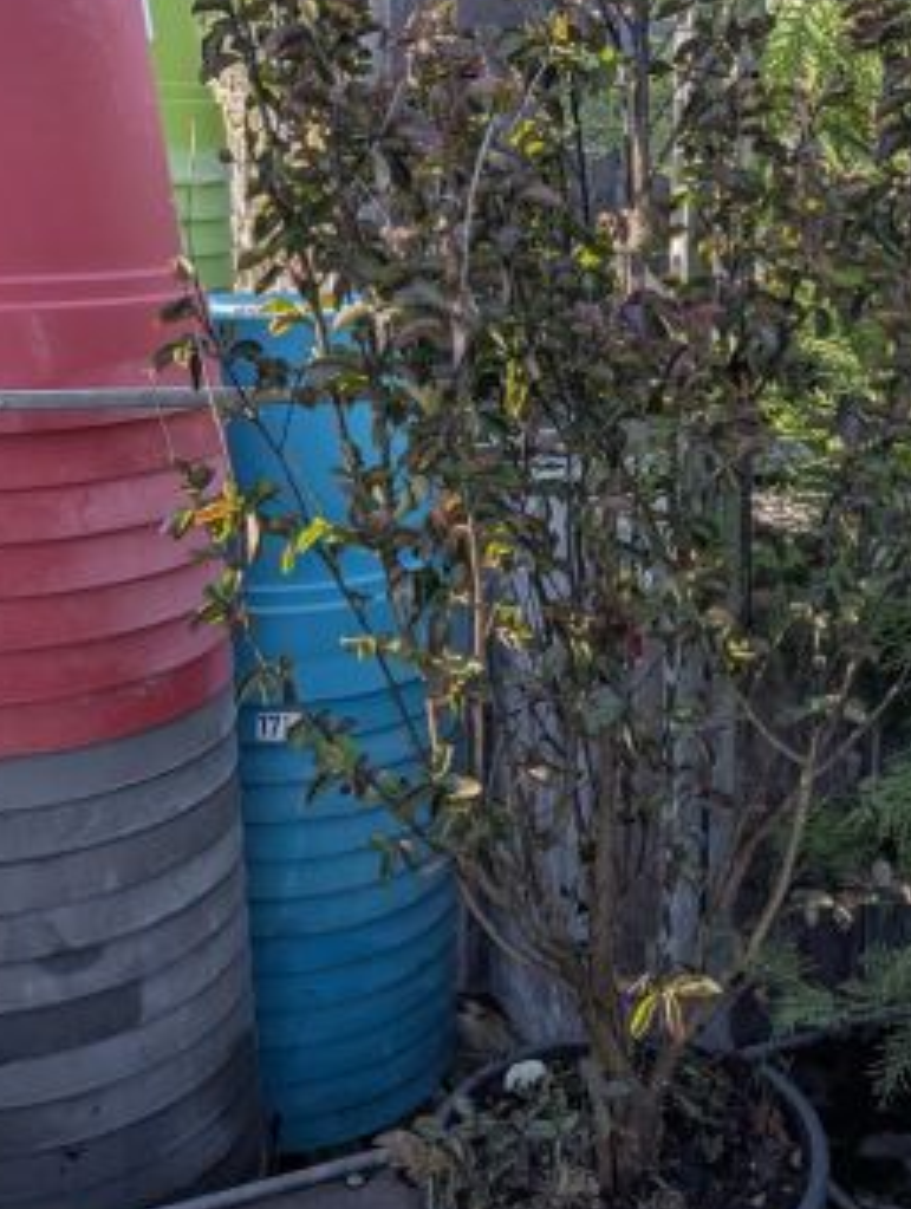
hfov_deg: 34.2
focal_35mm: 42
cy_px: 434
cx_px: 603
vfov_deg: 44.3
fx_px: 1469
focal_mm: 6.9
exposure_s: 1/425
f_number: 1.68
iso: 21
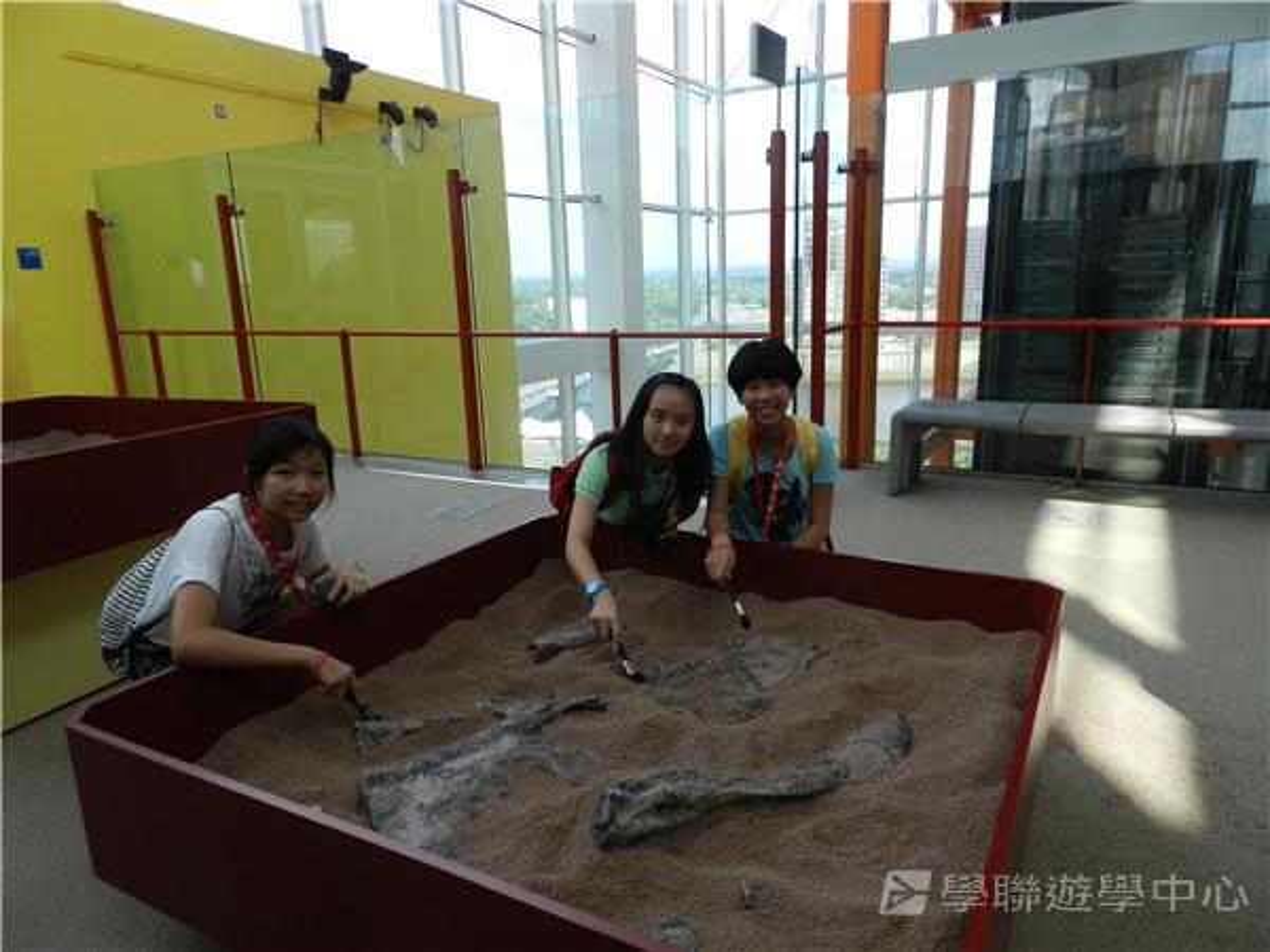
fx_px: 844
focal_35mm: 23
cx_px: 635
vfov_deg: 58.9
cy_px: 476
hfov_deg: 73.9
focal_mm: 4
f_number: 3.4
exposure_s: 1/400
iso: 160
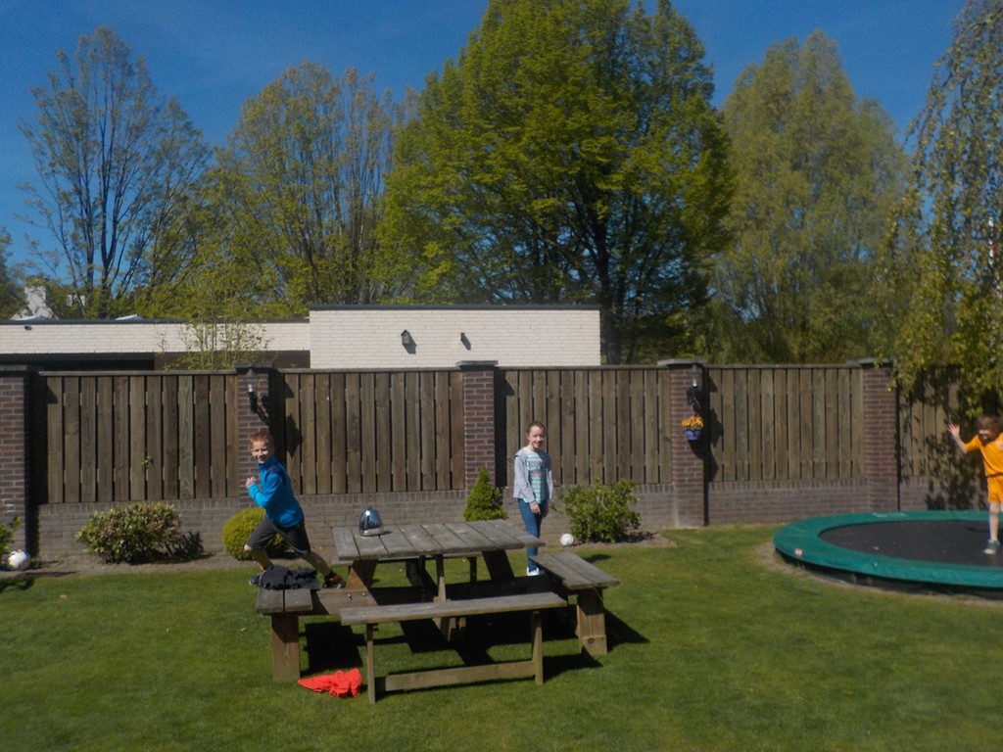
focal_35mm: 30
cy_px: 376
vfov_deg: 46.8
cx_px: 502
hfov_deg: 60.0
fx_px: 869
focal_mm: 4.1
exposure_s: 1/640
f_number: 6.6
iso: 125
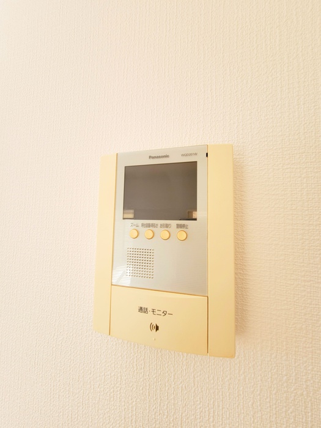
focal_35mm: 13
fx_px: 161
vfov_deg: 106.2
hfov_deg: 89.9
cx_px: 160
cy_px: 214
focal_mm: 2.2
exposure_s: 1/100
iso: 50
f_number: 2.2
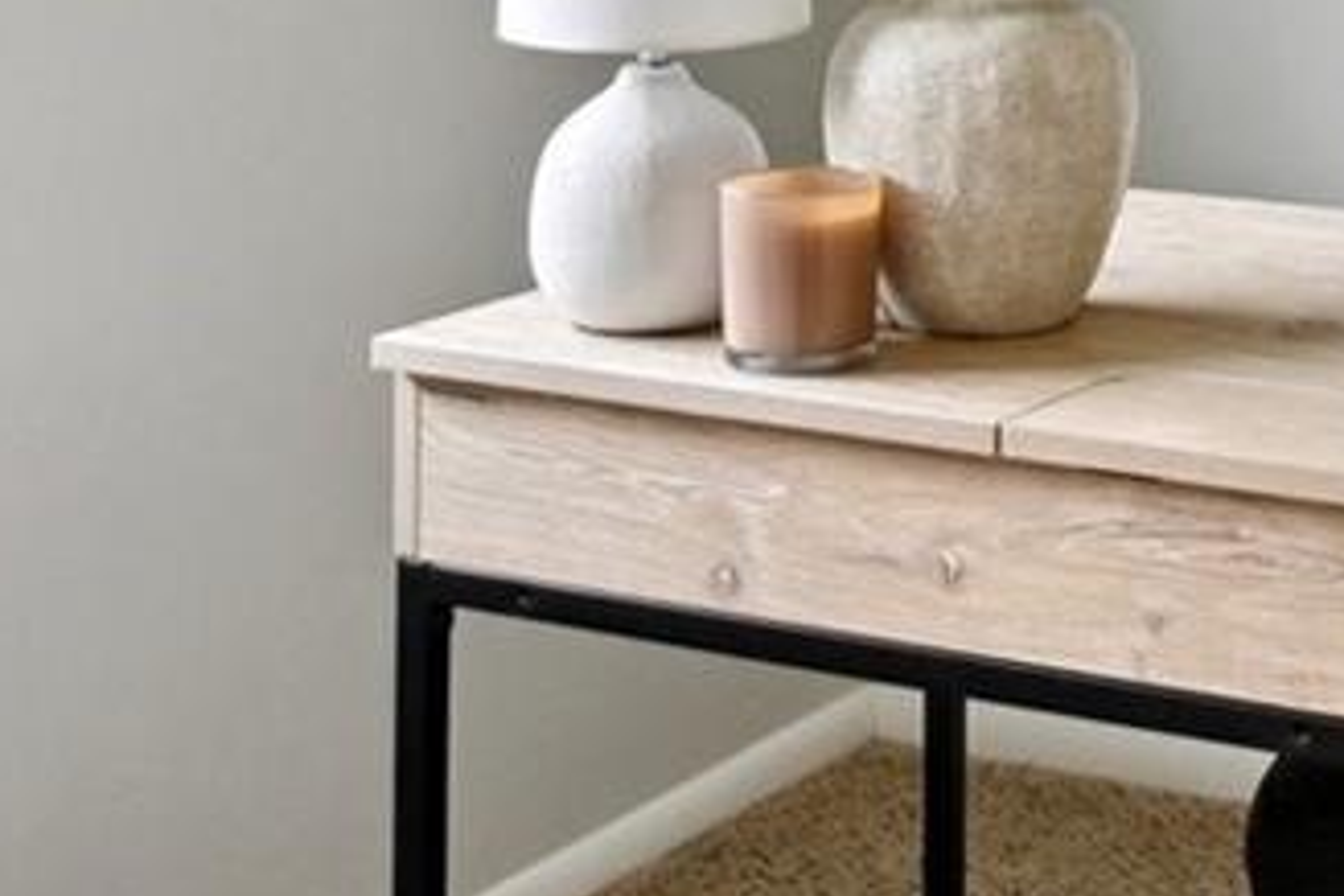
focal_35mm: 95
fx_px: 3563
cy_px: -580
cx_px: 1525
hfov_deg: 20.3
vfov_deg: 13.3
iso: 400
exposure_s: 1/40
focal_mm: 19.5
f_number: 10
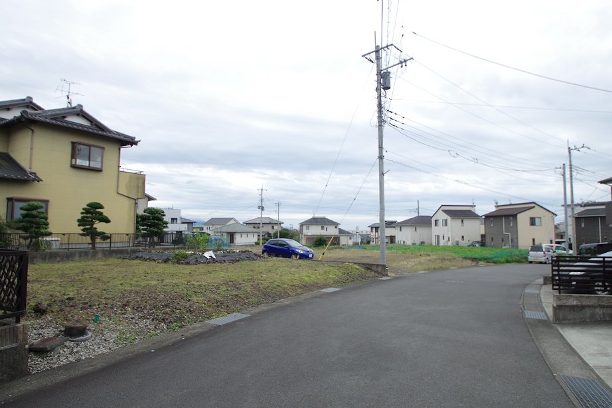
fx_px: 357
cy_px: 204
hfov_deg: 81.2
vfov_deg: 59.5
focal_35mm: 21
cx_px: 306
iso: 100
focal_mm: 13.75
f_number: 7.1
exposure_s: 1/200
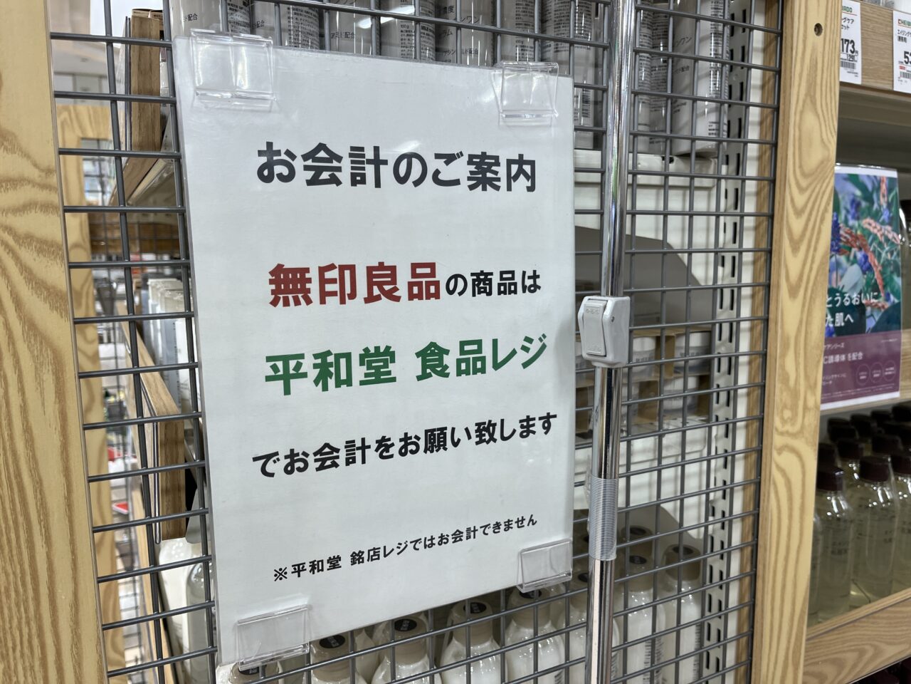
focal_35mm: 26
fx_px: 684
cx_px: 456
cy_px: 342
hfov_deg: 67.3
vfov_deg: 53.1
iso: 64
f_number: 1.6
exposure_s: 1/120
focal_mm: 5.1
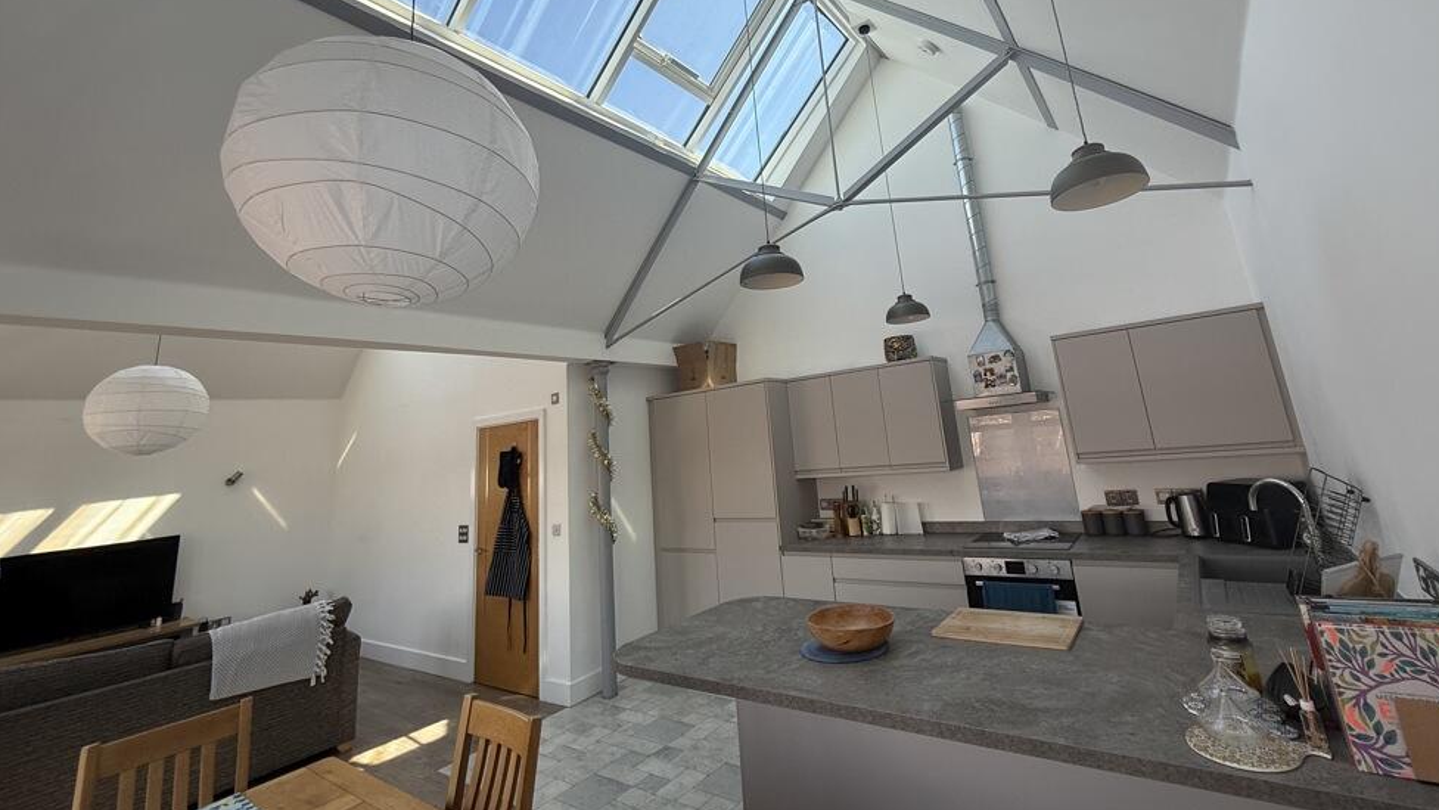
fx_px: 611
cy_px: 297
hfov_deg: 99.3
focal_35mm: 16
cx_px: 752
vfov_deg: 65.9
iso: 64
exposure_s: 1/220
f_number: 2.2
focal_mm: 2.22
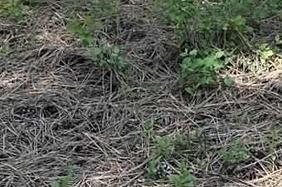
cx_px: 371
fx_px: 1174
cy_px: -298
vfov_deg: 8.2
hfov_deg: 13.2
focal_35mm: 150
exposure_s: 1/690
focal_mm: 6.86
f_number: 1.78
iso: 80
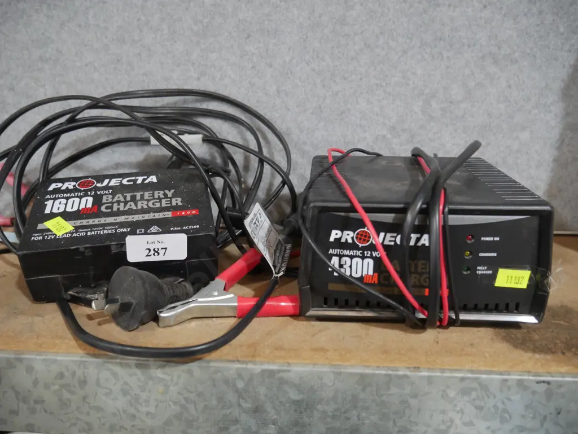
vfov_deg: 49.8
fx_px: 468
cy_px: 217
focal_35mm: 28
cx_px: 289
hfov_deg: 63.4
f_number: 3.5
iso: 1600
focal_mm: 14
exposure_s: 1/60
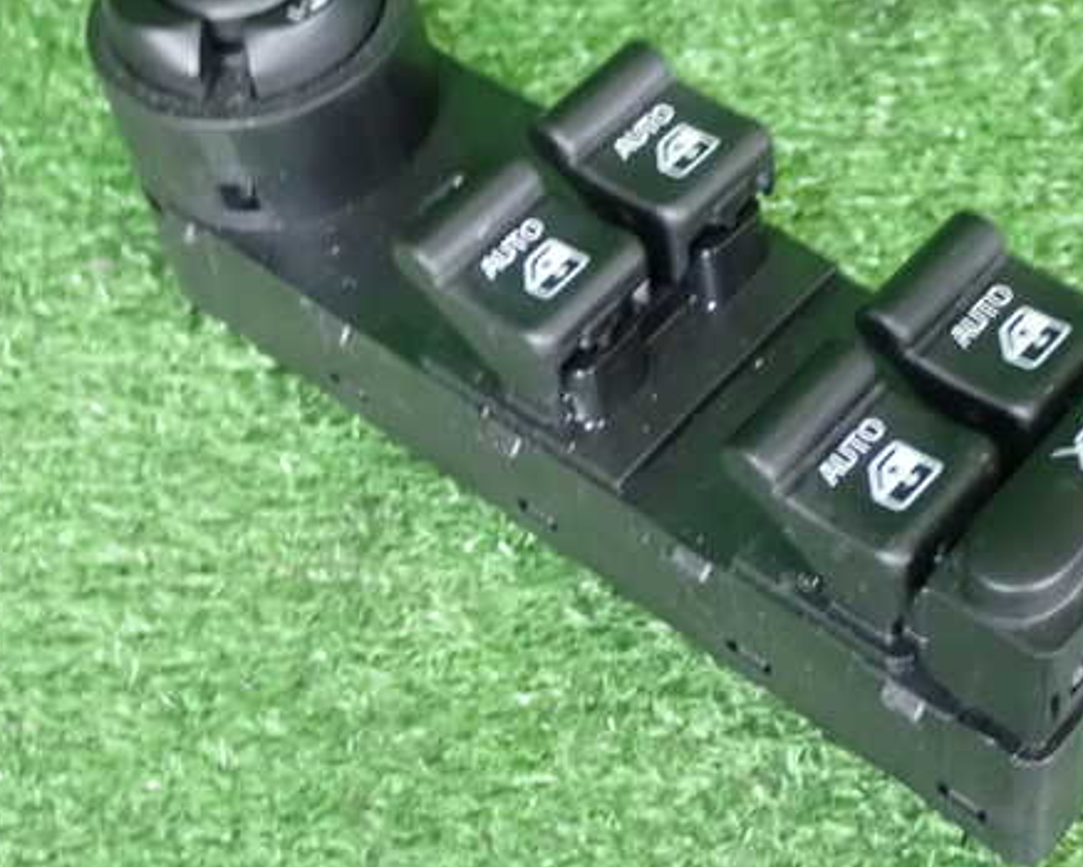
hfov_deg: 28.2
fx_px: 2148
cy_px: 377
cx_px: 667
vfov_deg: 22.8
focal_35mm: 67
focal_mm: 9.01
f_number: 9
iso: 1600
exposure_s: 1/8
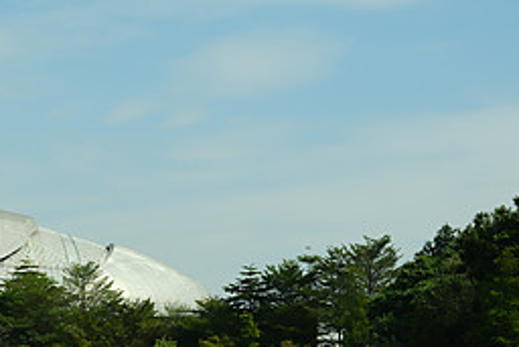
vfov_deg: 10.7
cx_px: -142
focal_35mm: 128
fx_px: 1846
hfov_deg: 15.3
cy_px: 242
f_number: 3.6
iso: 125
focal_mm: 27
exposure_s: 1/1800
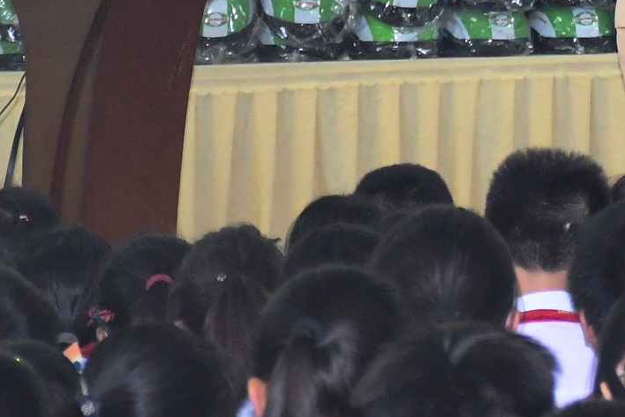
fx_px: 7170
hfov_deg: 5.0
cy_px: -292
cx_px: 882
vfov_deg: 3.3
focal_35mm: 413
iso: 2000
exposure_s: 1/200
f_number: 5.6
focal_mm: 70
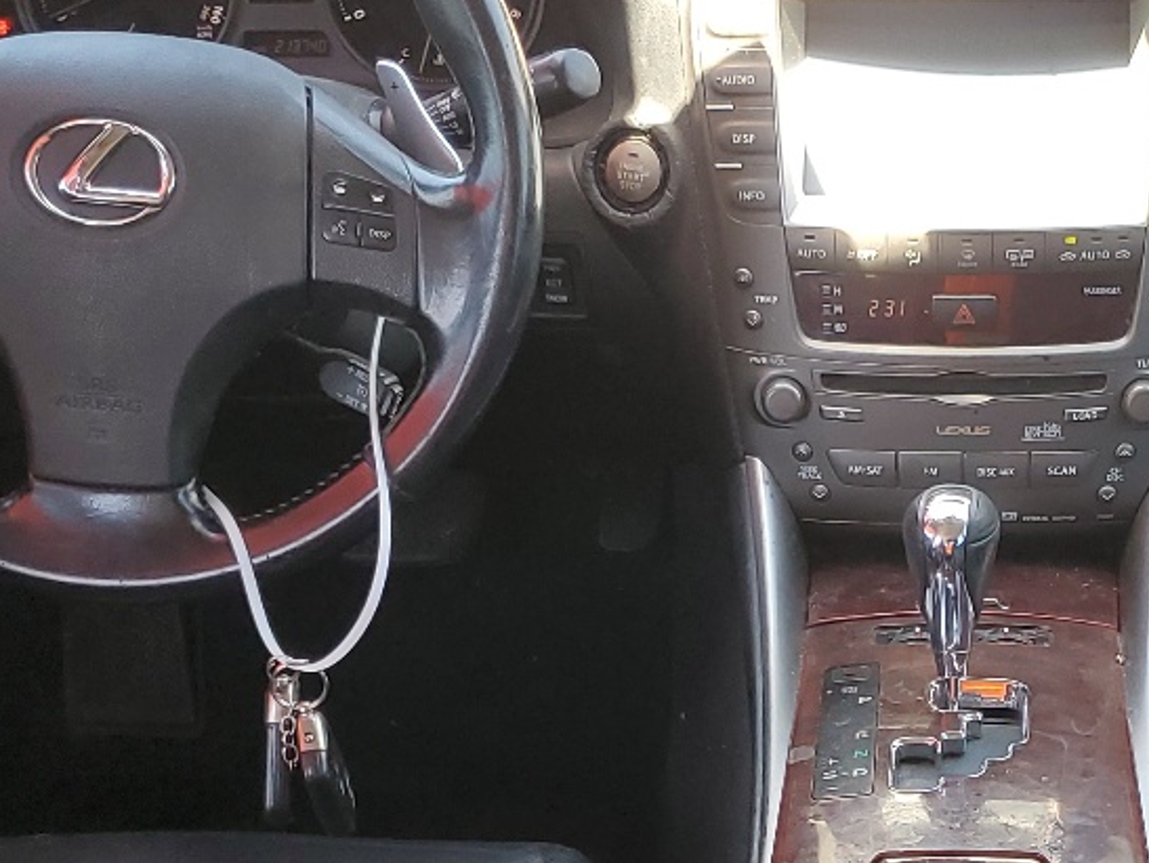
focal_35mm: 76
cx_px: 943
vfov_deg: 19.1
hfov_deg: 25.1
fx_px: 2524
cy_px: 745
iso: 62
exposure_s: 1/120
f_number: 1.5
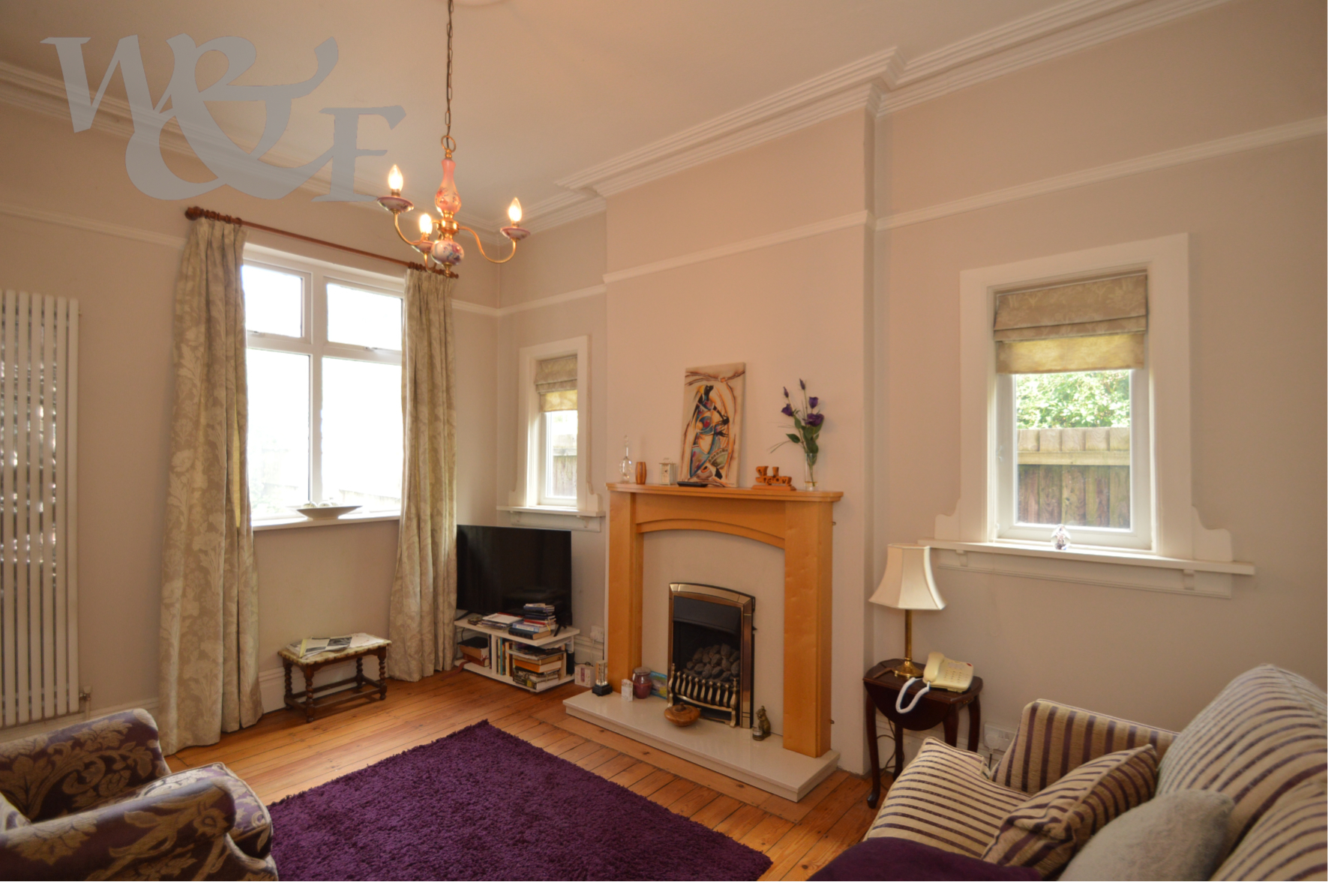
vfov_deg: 71.9
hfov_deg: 95.0
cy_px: 441
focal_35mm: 16
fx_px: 608
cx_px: 664
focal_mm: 11
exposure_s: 1/60
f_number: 4
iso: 400
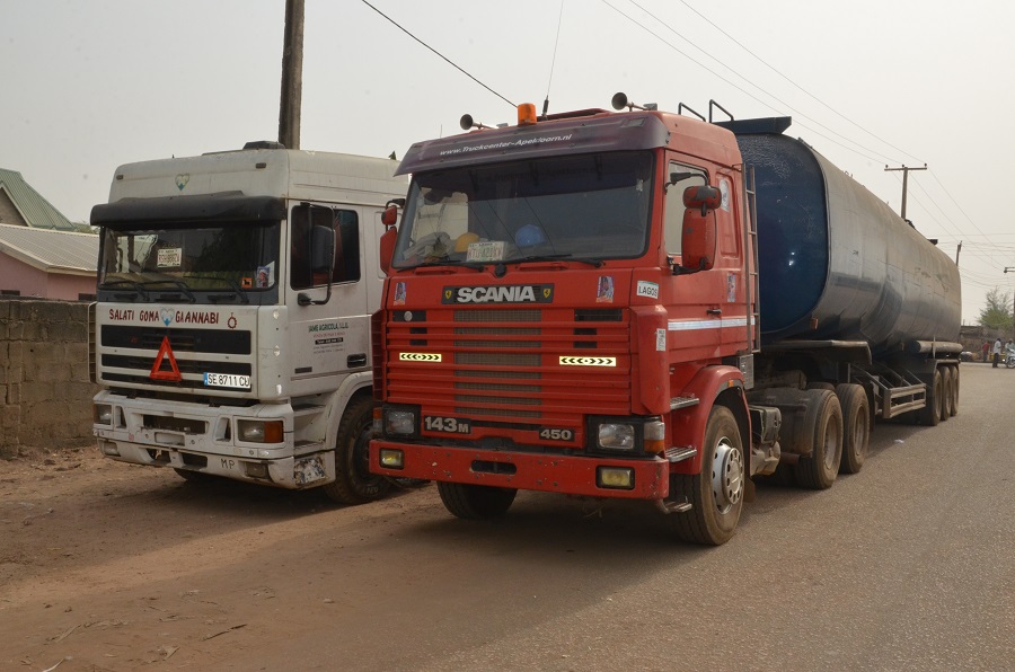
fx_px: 928
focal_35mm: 33
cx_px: 508
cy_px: 336
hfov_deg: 57.3
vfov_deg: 39.8
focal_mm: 22
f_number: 25
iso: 800
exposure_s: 1/250
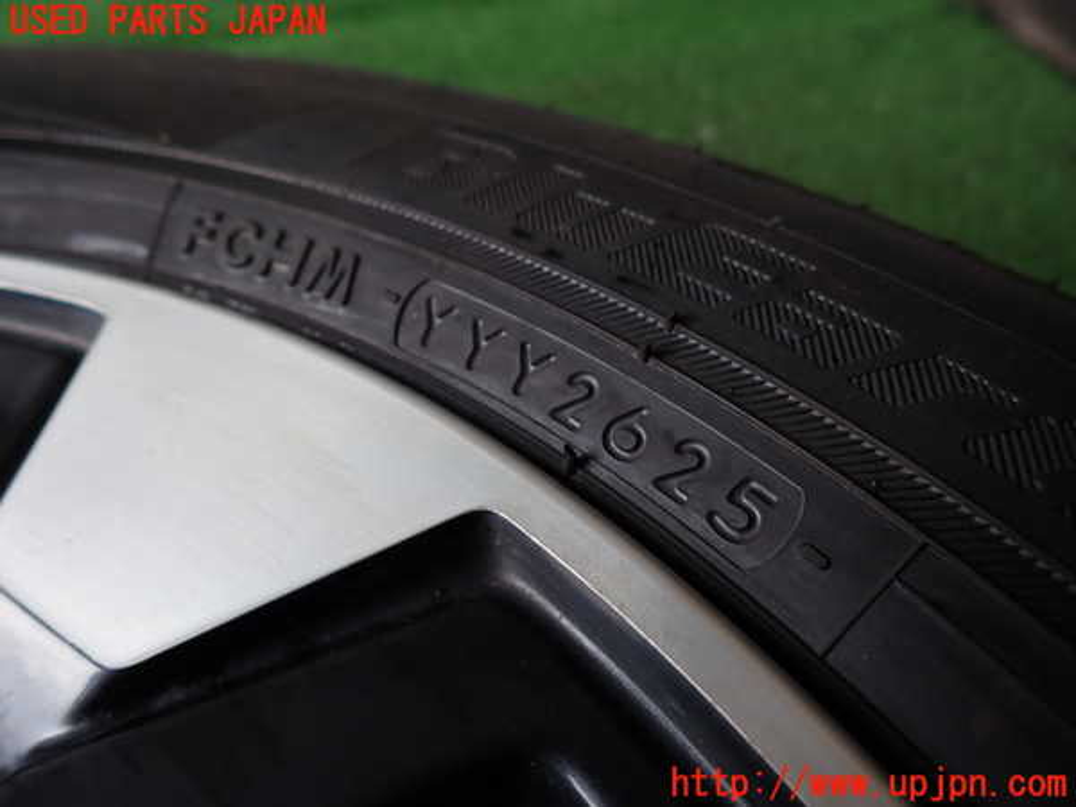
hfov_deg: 69.4
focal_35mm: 25
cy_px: 404
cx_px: 538
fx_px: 777
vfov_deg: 54.9
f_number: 2
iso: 100
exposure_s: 1/60
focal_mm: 4.5
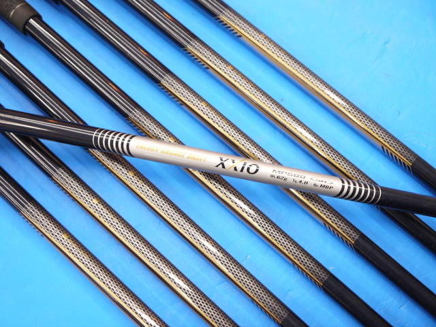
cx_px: 218
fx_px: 630
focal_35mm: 50
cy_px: 164
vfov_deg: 29.1
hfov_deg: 38.2
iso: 800
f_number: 4.6
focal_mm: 25
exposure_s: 1/125
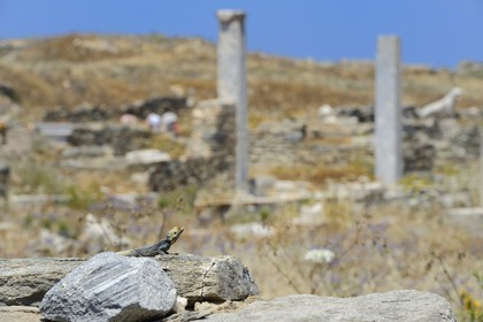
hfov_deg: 13.2
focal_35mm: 155
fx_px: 2079
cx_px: 242
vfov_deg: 8.9
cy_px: 161
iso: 200
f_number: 11
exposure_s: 1/320
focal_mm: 155
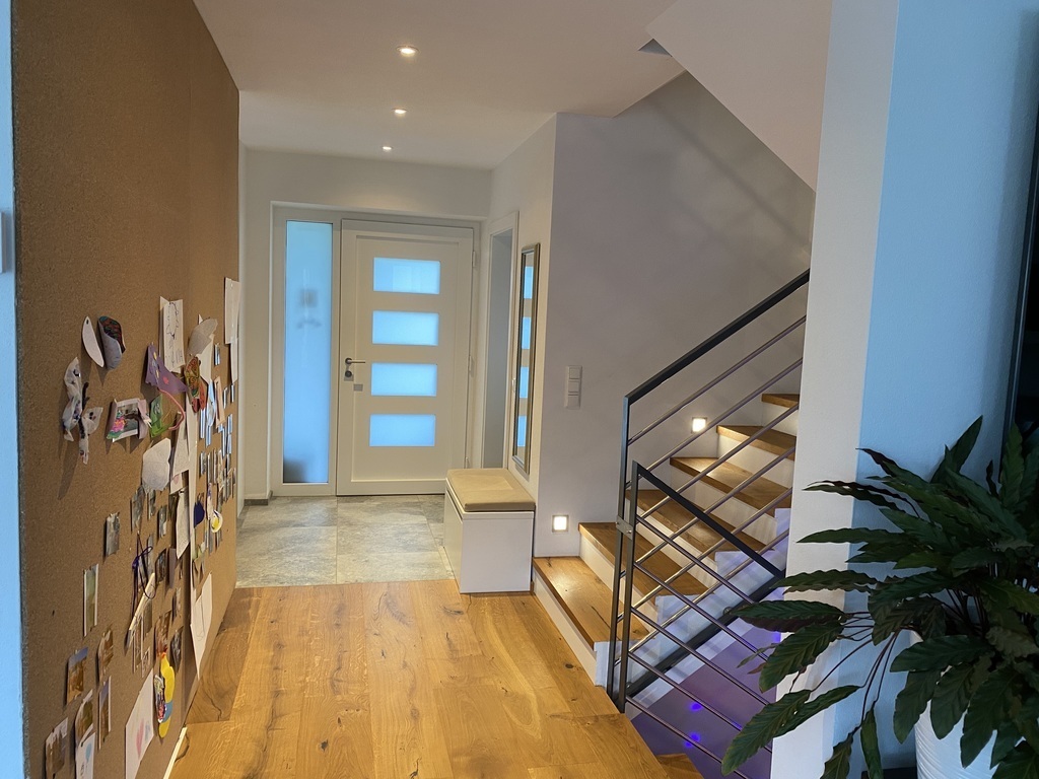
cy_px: 390
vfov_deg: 53.1
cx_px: 520
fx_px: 780
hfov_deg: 67.3
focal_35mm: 26
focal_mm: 4.25
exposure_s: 1/50
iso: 125
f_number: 1.8
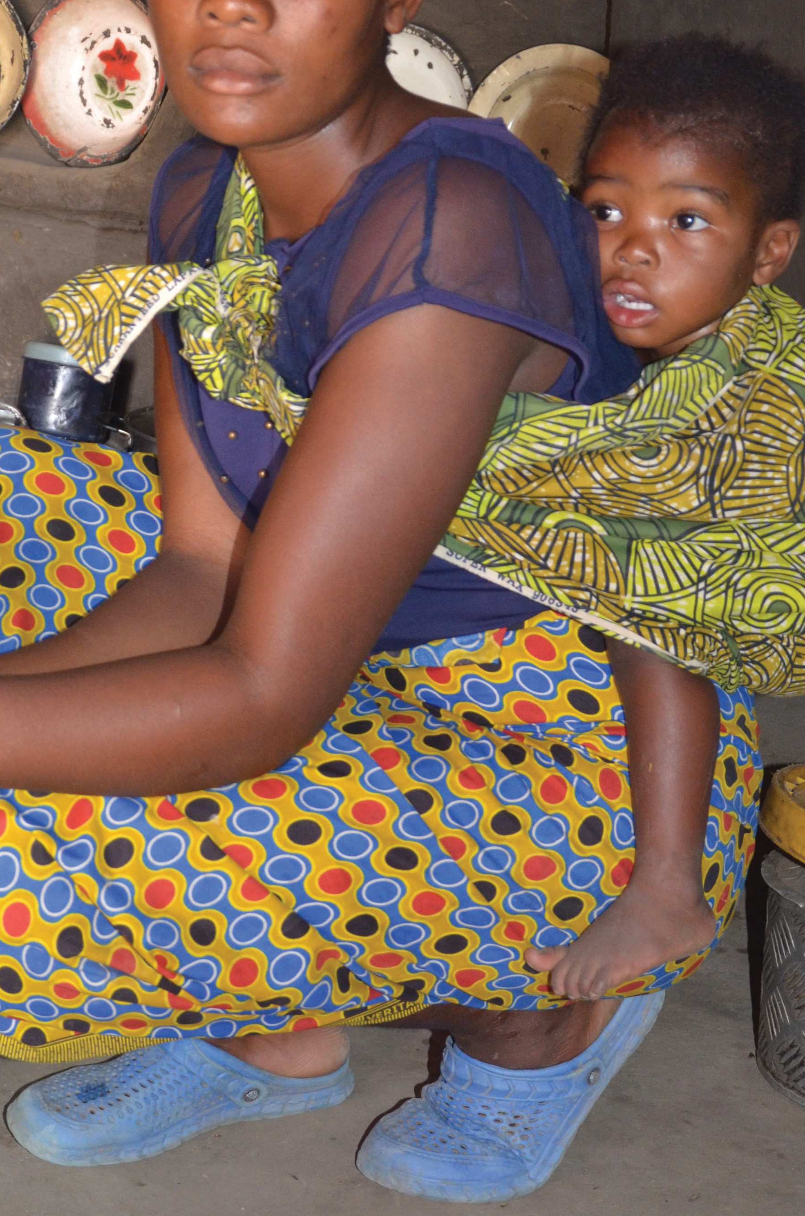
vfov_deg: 30.5
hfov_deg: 20.3
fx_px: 2224
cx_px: 185
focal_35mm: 66
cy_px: 691
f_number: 3.8
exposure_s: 1/30
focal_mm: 24
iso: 800
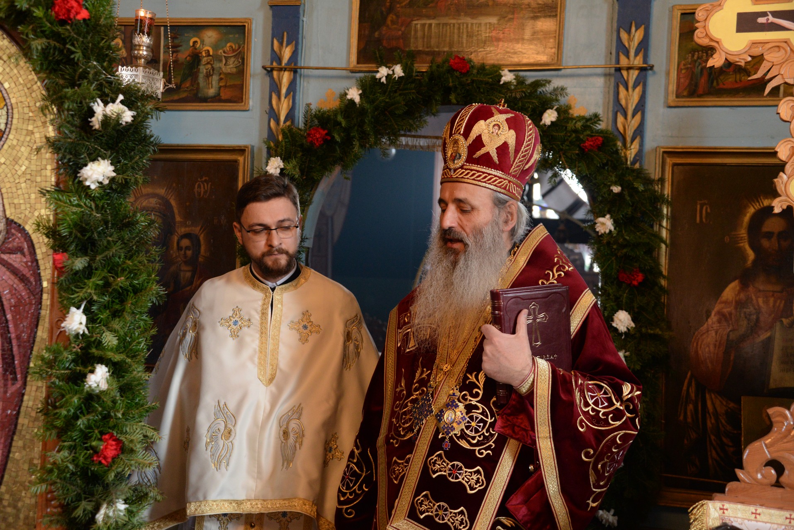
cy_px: 265
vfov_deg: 27.0
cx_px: 397
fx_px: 1103
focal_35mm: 50
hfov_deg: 39.6
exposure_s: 1/80
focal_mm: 50
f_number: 4.5
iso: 2500
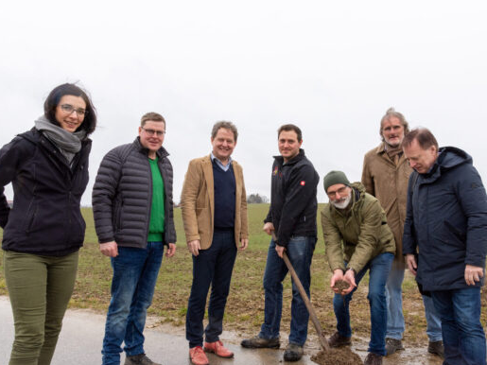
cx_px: 271
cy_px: 187
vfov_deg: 48.9
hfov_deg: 62.3
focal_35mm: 29
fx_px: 402
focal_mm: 17
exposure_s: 1/500
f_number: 8
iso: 800
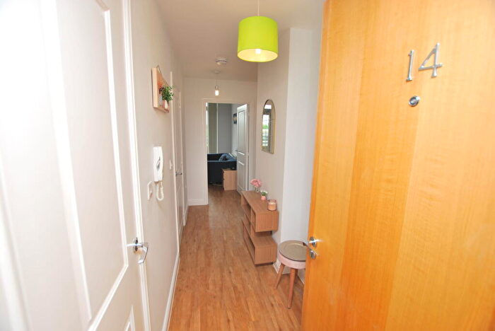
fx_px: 248
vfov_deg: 67.5
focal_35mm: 18
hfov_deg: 90.0
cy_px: 166
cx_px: 248
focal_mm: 12
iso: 100
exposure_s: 1/60
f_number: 4
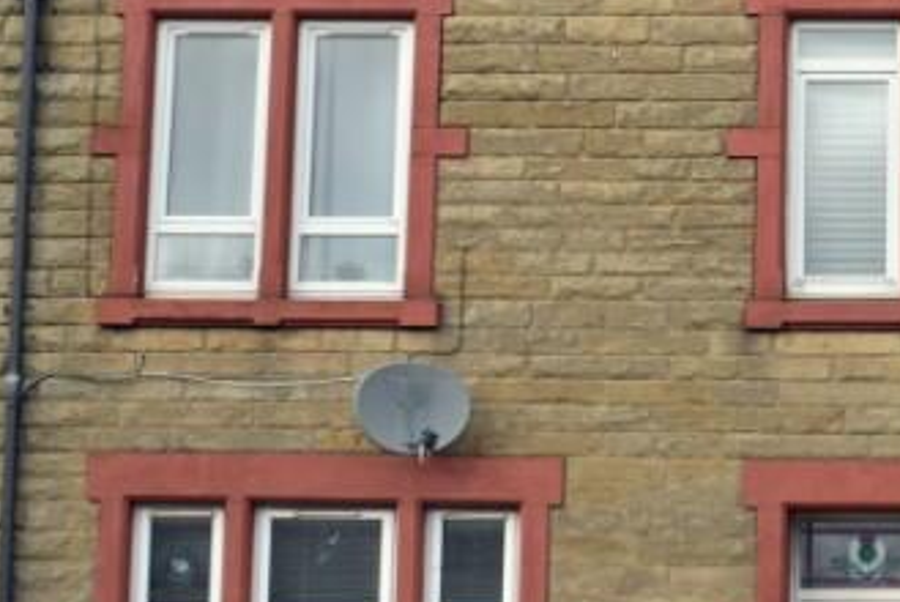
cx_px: 977
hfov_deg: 17.6
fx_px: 2802
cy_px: 253
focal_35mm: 112
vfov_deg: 12.3
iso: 100
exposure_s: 1/320
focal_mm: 24
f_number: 4.5
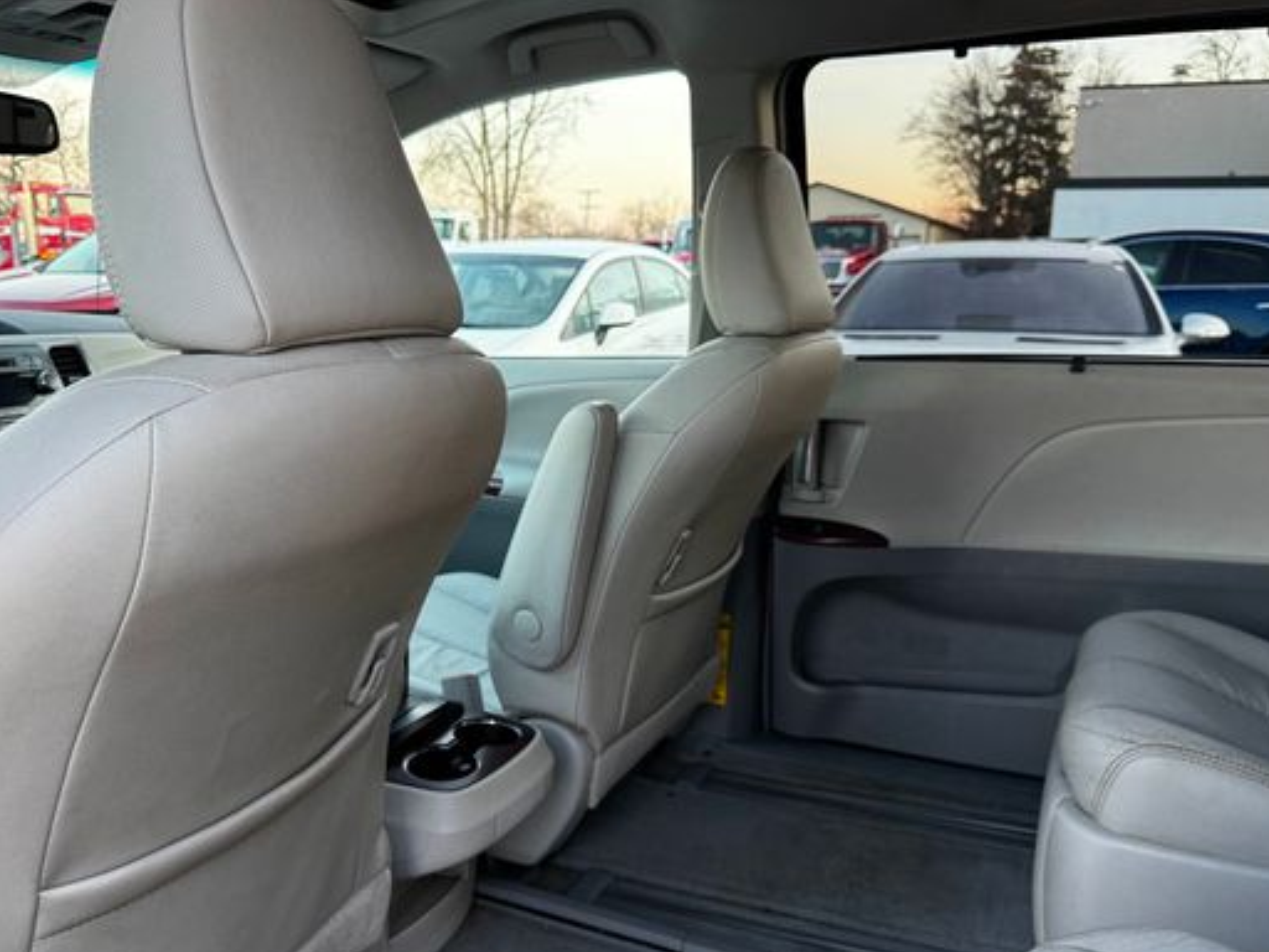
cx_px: 587
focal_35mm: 30
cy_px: 553
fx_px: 1100
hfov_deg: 59.9
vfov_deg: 46.6
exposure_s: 1/93
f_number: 1.78
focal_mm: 6.76
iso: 200
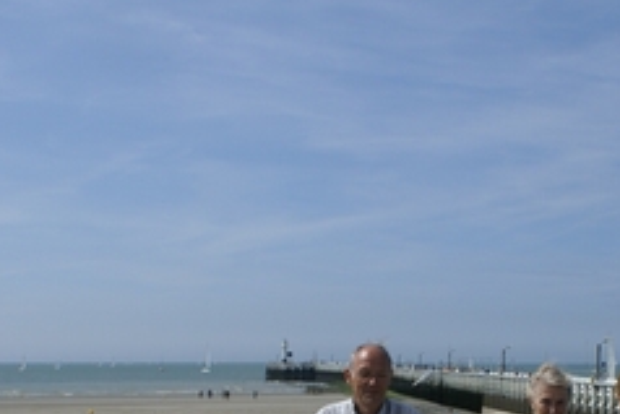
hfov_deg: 29.4
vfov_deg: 19.3
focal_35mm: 68
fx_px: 1172
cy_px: 450
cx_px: 432
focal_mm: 18
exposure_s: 1/400
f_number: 10
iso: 100
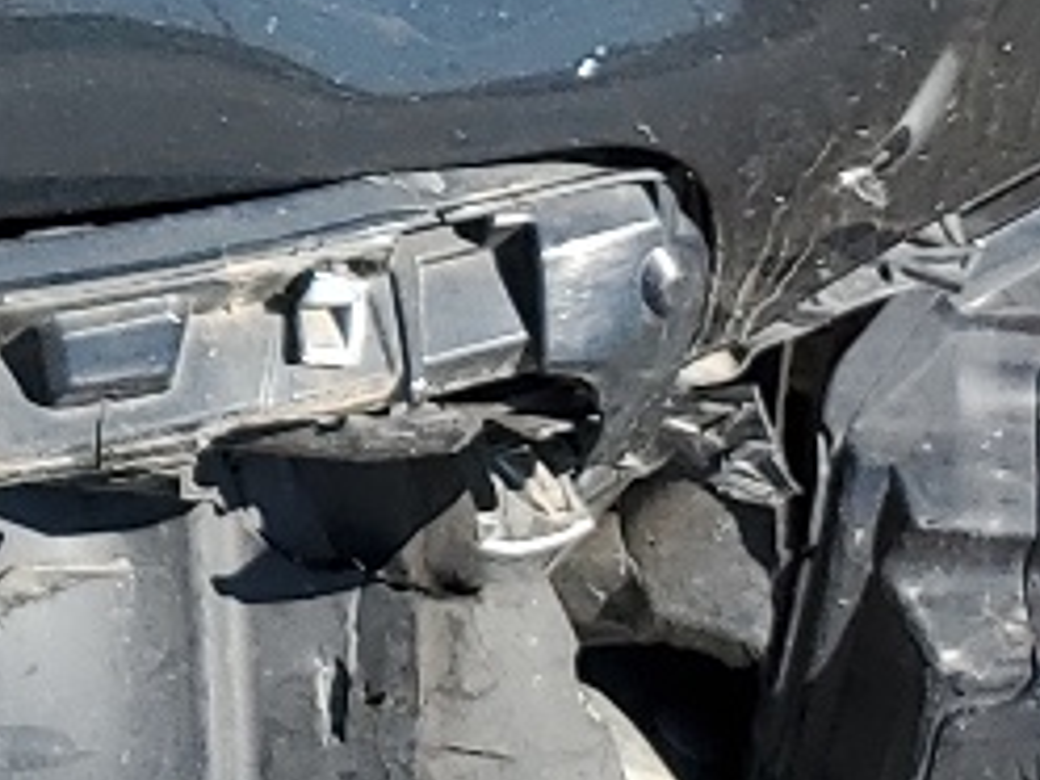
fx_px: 5047
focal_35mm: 168
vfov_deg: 8.7
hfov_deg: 10.7
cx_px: -1115
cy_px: -302
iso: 50
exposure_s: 1/1667
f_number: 1.5
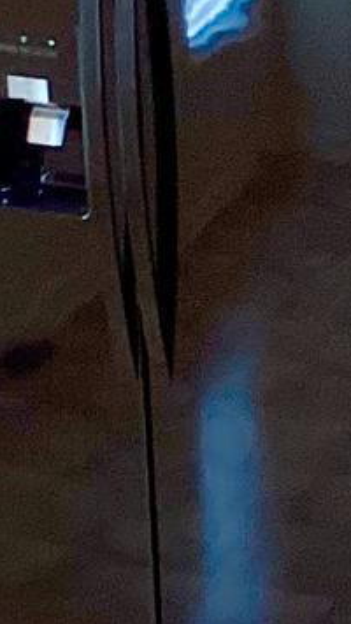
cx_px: 953
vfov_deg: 11.0
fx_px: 3223
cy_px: 462
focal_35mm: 195
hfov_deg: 5.9
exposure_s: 1/60
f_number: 2.4
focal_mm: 3.3
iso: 160
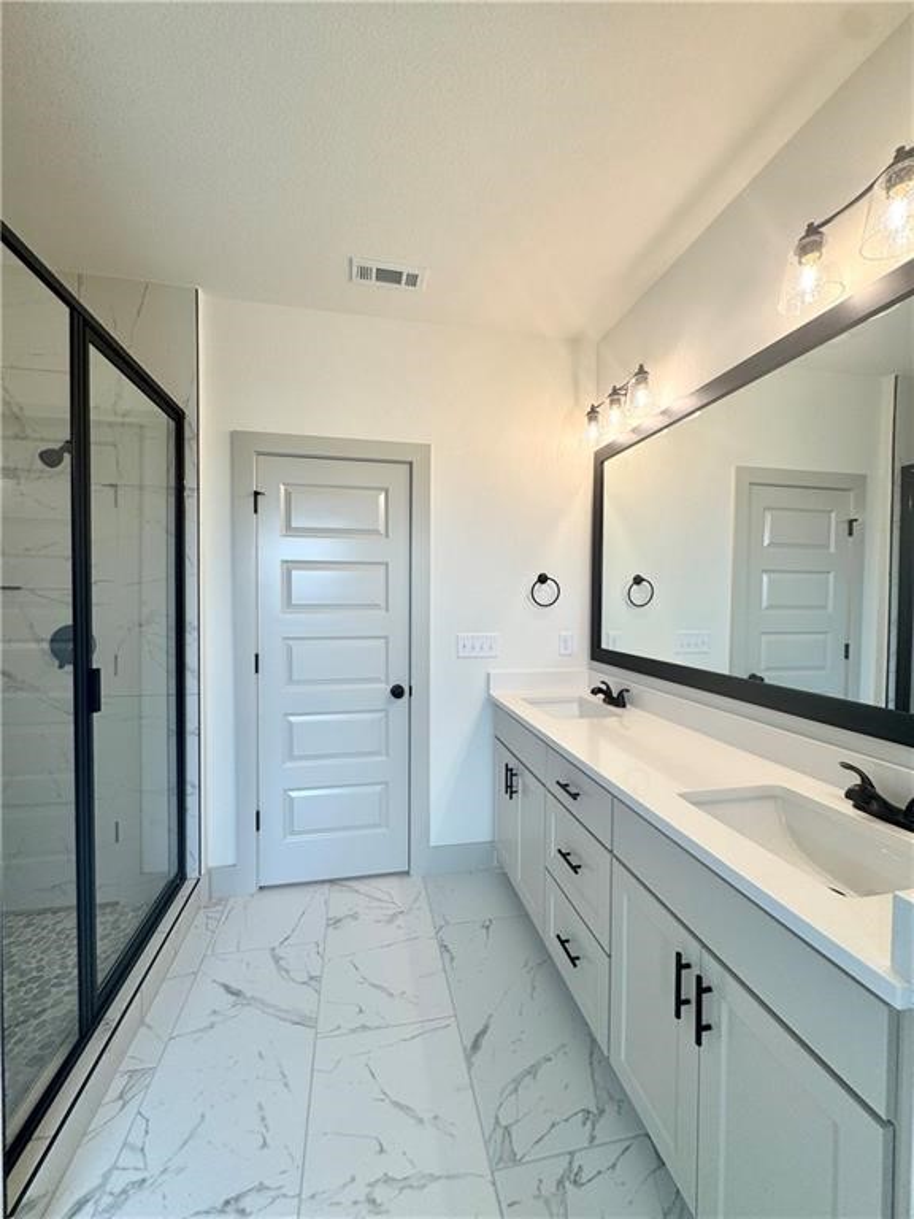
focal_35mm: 14
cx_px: 457
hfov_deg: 85.7
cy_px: 610
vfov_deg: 102.1
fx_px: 493
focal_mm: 2.22
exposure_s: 1/120
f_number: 2.2
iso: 50
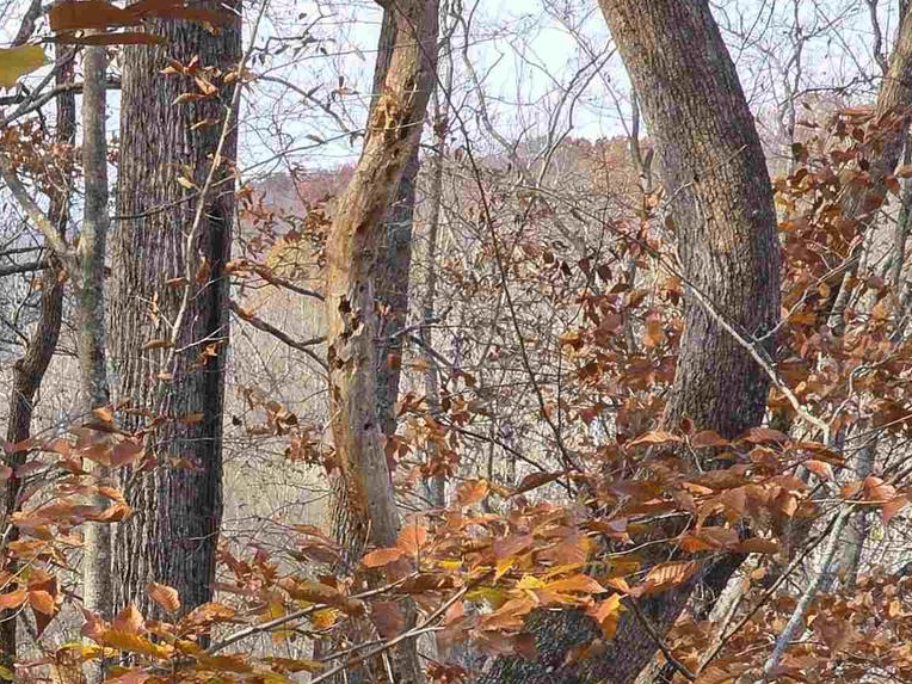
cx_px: -148
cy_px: 754
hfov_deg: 10.5
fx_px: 4874
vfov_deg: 8.0
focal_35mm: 185
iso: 50
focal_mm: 7.9
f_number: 2.4
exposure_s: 1/553
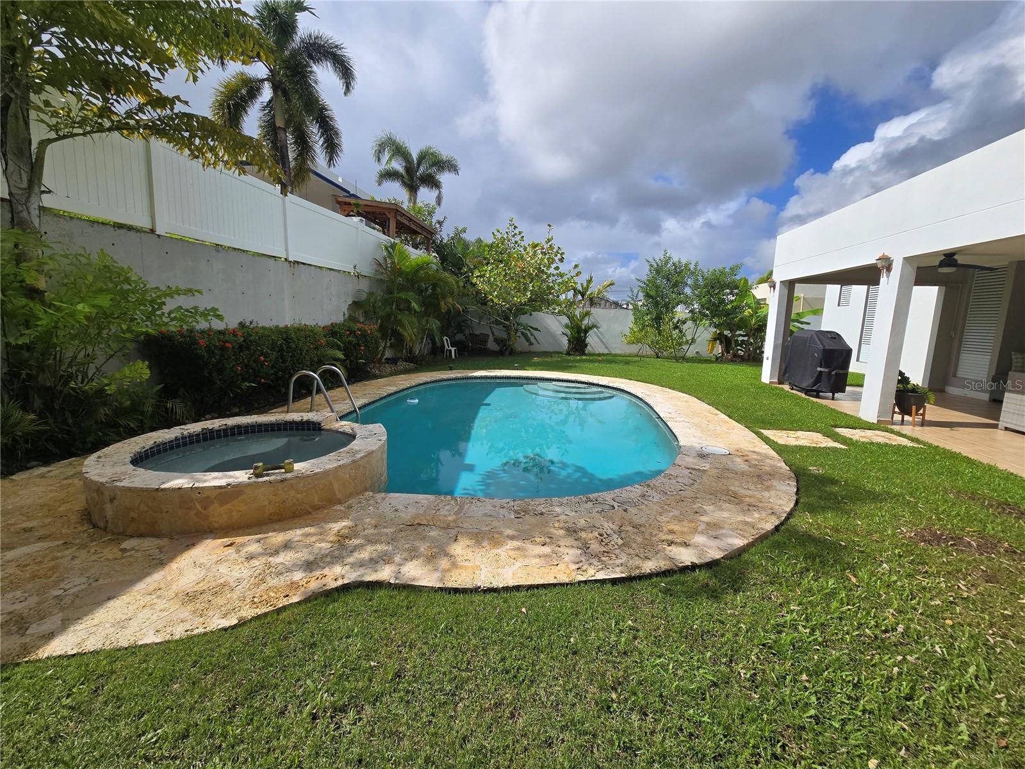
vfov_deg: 89.9
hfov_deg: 106.2
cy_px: 384
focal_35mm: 13
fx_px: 385
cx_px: 512
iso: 50
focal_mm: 2.2
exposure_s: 1/3446
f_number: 2.2
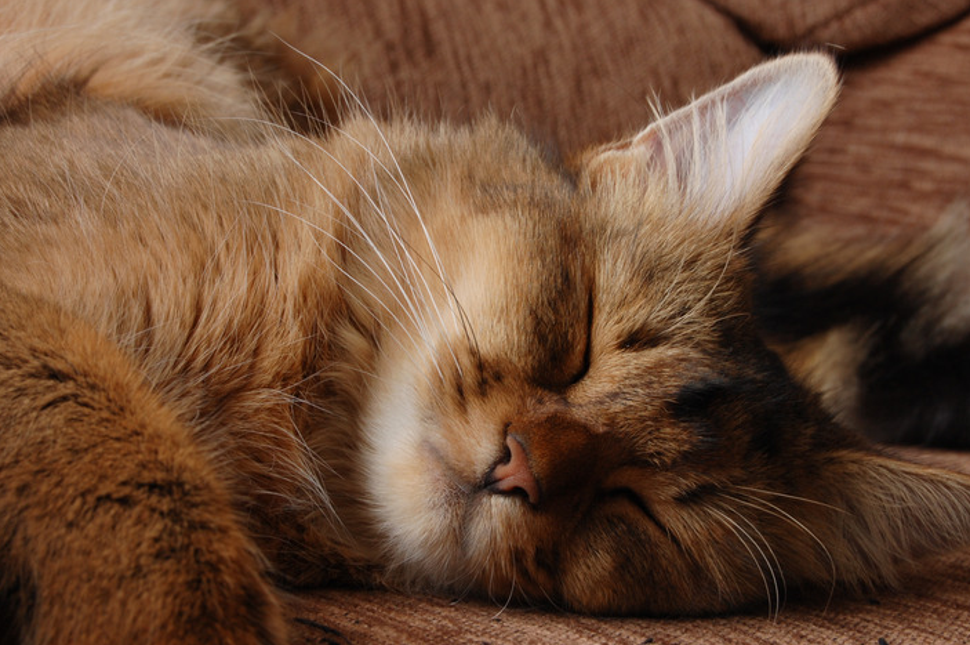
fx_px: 2464
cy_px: 322
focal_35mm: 92
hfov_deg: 22.3
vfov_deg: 14.9
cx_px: 511
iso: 400
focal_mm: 55
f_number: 16
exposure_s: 1/15
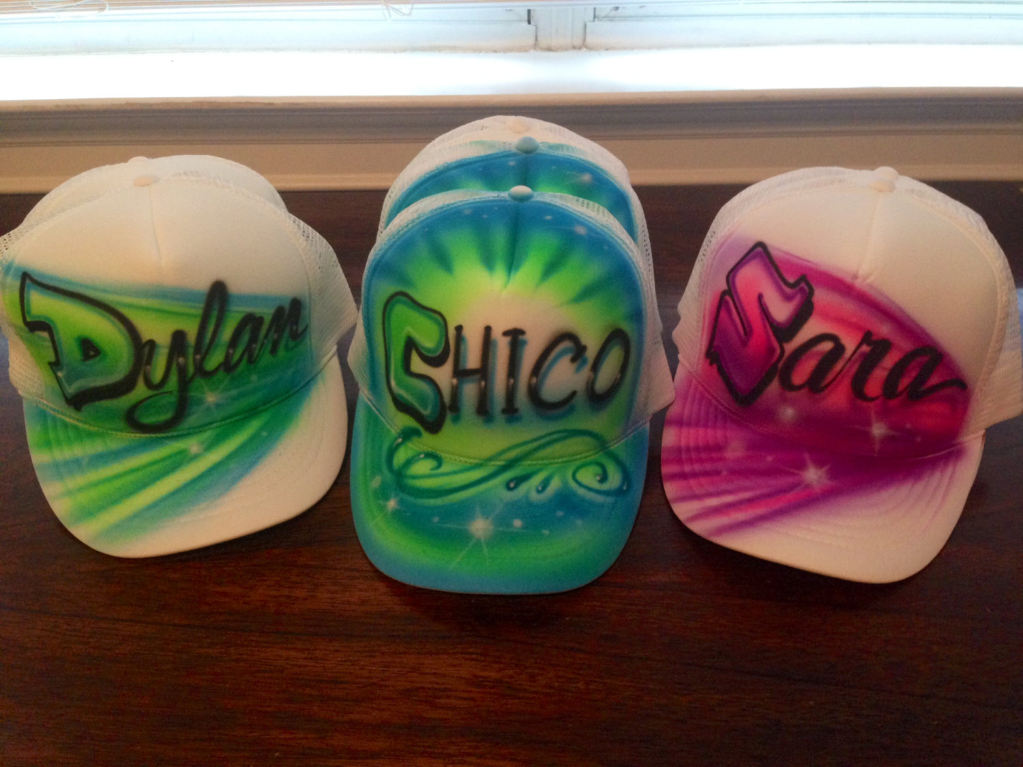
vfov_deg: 42.9
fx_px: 975
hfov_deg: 55.4
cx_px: 512
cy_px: 384
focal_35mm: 33
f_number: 2.4
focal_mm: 4.12
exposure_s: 1/20
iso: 250
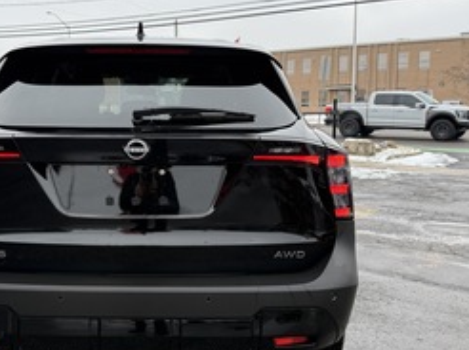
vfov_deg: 35.1
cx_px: 147
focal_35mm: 41
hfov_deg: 45.0
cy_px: 170
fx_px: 555
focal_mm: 6.76
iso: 160
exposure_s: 1/243
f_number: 1.78
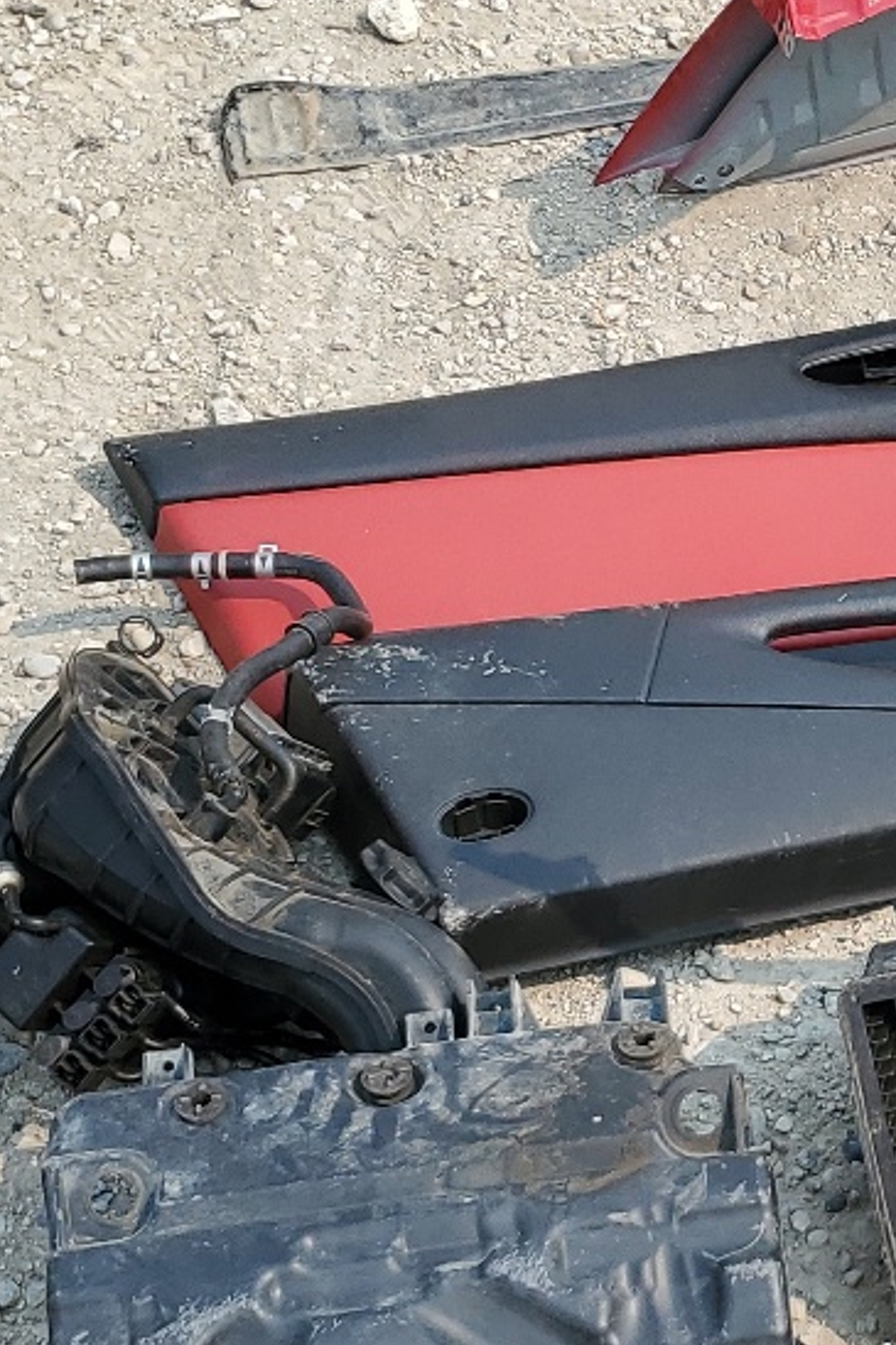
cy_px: 886
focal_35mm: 79
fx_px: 2951
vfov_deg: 25.6
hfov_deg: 16.6
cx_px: 1029
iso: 50
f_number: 1.5
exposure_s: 1/2500
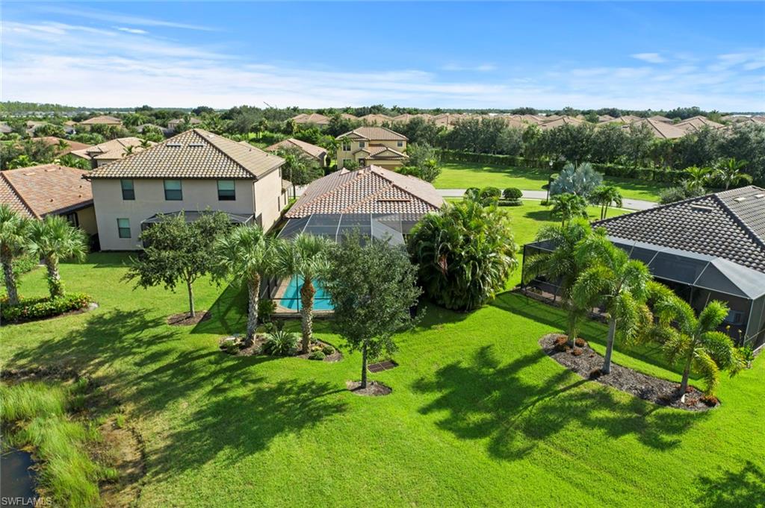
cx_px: 382
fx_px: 510
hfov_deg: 73.8
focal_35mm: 24
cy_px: 254
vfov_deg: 53.1
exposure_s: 1/320
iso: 100
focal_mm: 8.8
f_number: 5.6
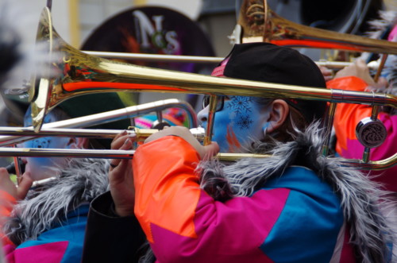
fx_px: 1816
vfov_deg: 8.3
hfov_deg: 12.5
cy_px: 132
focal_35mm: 165
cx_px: 198
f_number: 5.6
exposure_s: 1/160
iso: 400
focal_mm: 110
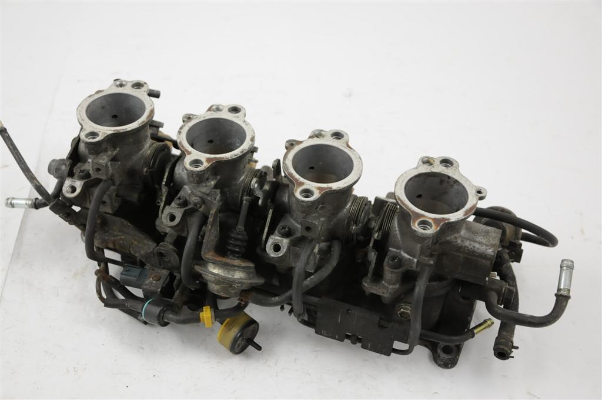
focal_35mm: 48
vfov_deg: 28.0
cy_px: 200
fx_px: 802
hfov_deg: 41.2
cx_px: 301
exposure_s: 1/20
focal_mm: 32
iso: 800
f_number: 5
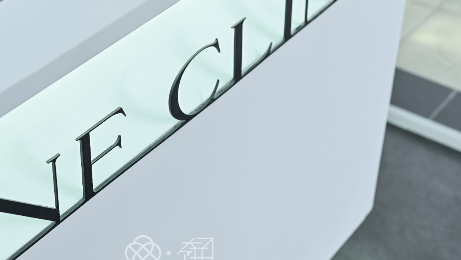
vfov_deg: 17.7
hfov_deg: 30.8
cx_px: 169
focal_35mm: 68
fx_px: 831
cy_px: 98
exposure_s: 1/30
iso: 80
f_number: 6.3
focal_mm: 50
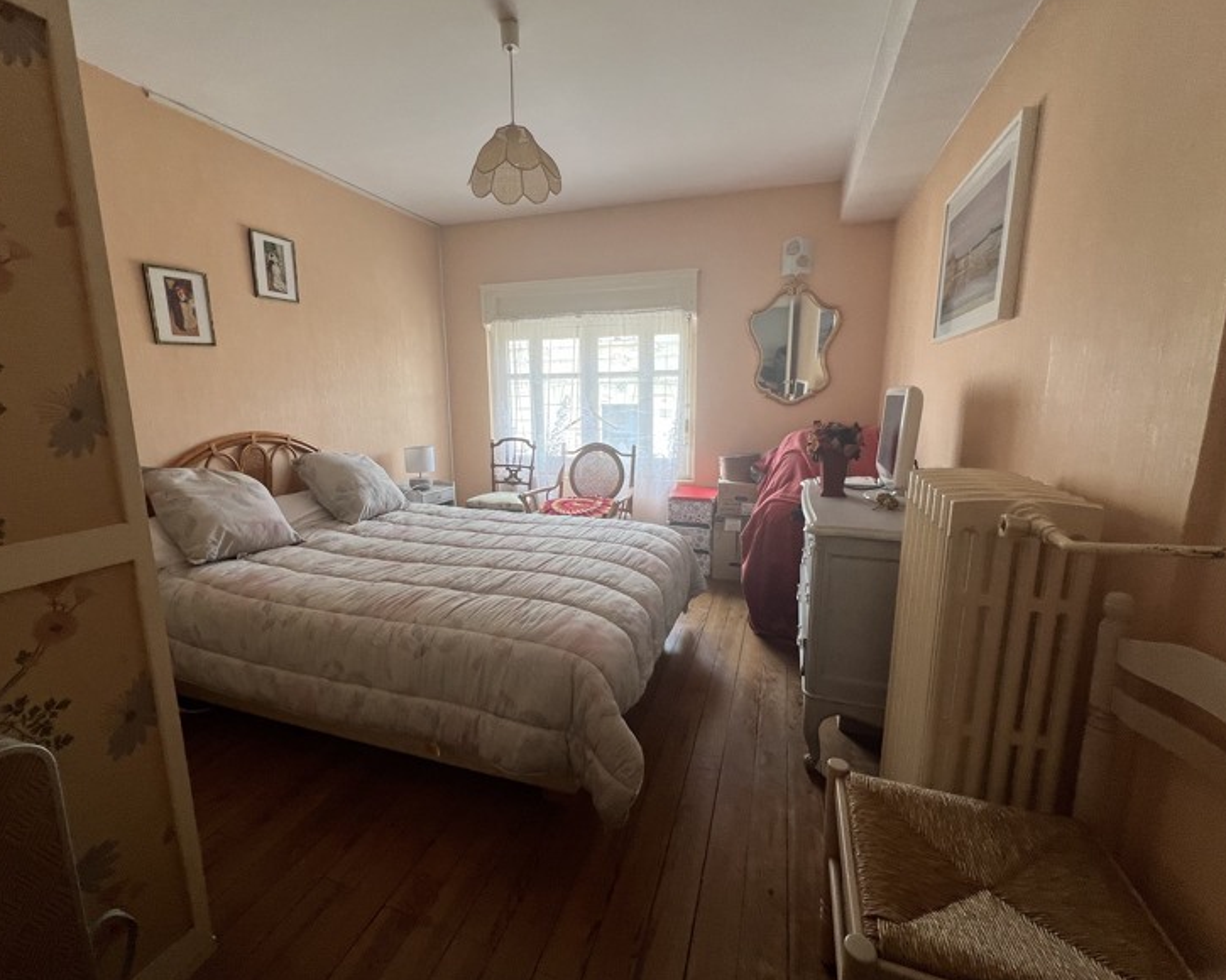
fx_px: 508
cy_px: 492
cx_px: 575
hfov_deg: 100.6
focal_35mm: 14
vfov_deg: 88.0
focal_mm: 1.57
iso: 80
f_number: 1.8
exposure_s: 1/99
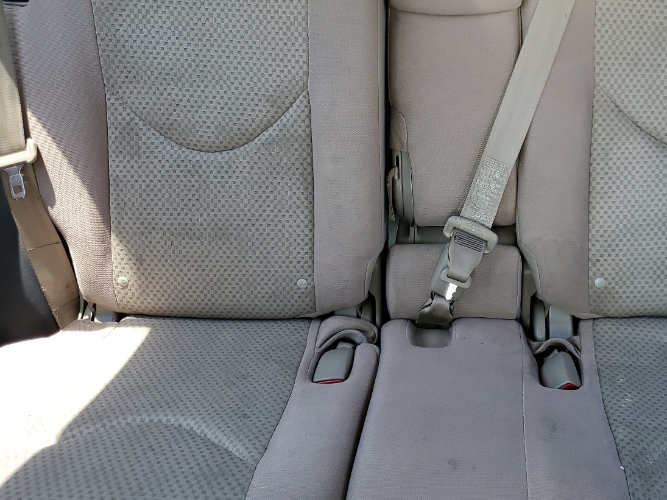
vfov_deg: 37.5
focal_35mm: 38
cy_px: 187
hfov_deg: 48.3
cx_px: 437
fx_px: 732
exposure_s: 1/120
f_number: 1.5
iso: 55
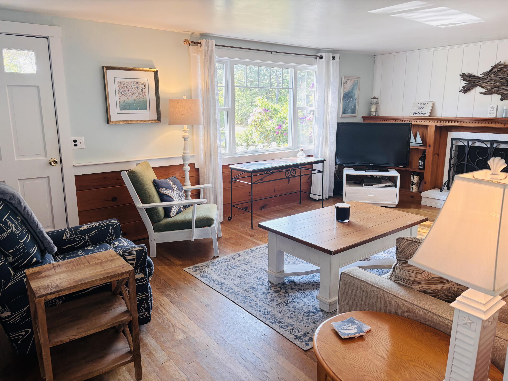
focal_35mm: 26
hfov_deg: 67.3
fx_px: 382
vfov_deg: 53.1
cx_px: 254
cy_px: 190
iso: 100
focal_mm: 5.96
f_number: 1.6
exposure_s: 1/120
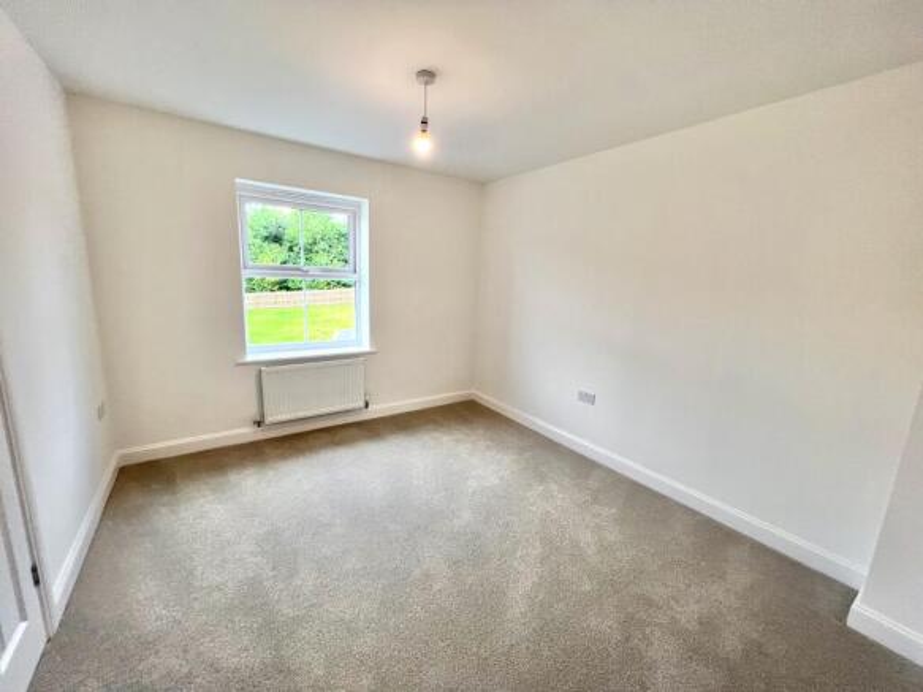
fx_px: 347
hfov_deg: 106.2
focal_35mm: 13
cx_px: 462
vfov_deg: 89.9
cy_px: 346
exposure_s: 1/100
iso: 125
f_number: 1.8
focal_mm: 1.57
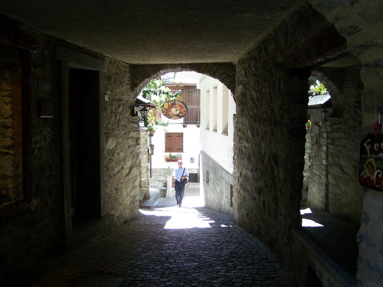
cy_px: 144
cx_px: 192
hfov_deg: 49.0
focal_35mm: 38
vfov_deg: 37.7
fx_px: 420
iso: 100
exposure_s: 1/60
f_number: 2.8
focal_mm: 6.3
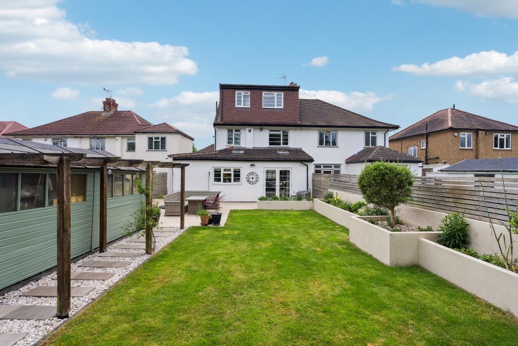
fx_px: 230
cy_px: 173
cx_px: 259
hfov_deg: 96.7
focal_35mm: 16
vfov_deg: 73.8
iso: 640
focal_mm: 16
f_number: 8
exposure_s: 1/800
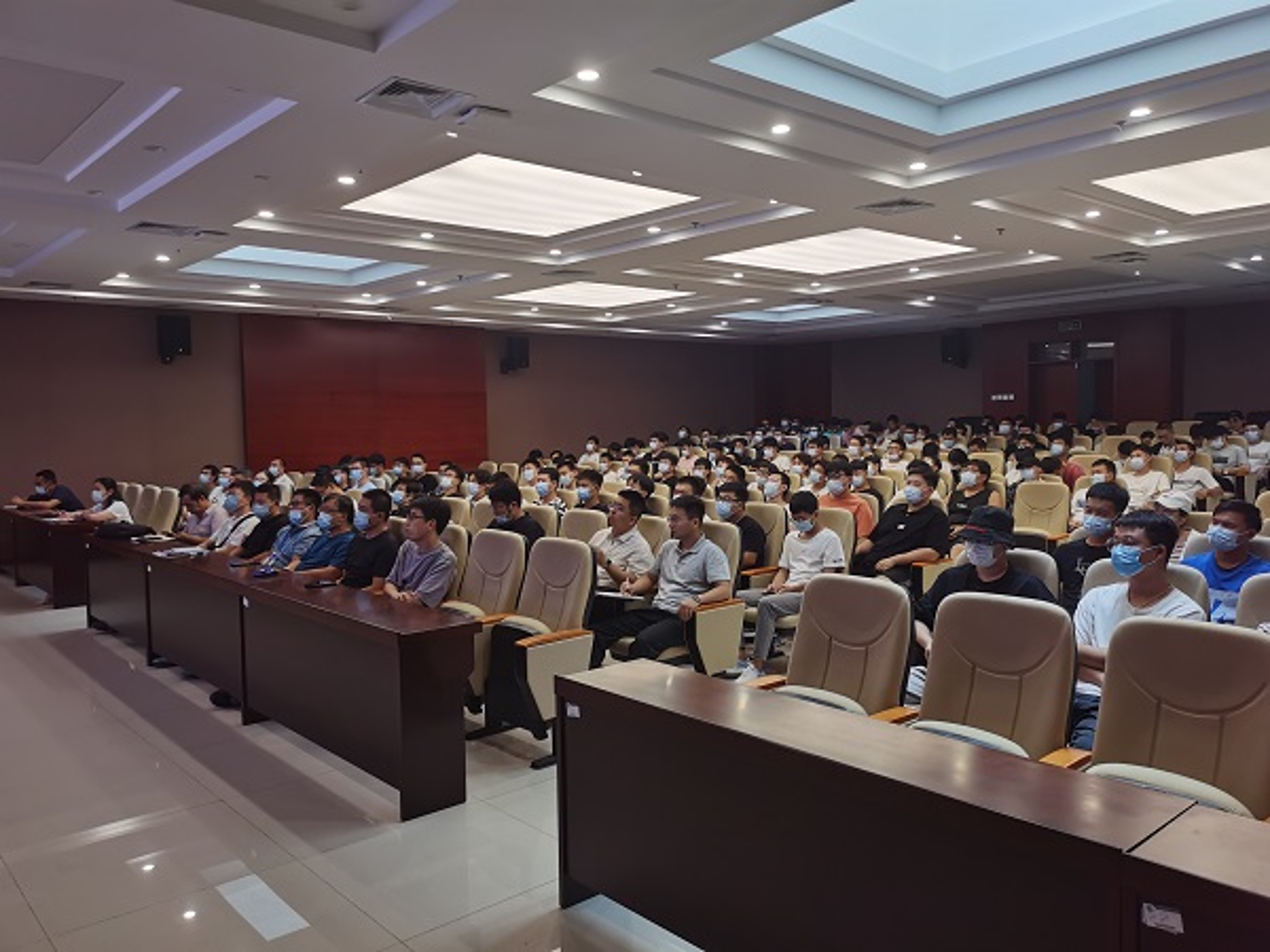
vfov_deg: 51.4
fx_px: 991
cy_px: 476
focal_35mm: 27
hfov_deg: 65.3
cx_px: 635
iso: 160
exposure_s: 1/100
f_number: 1.8
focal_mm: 5.58
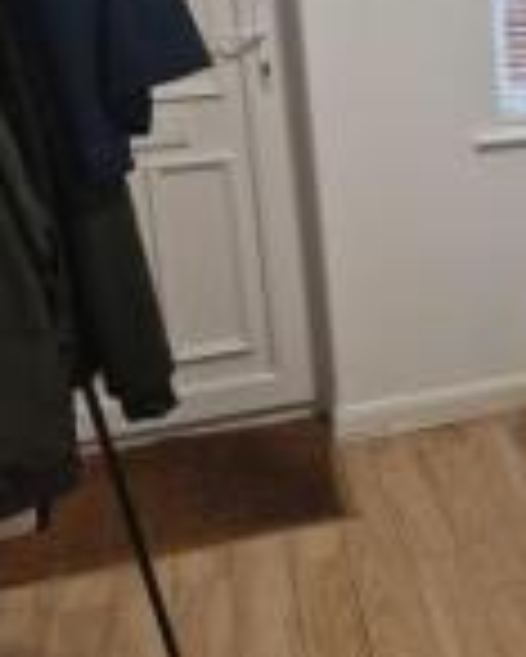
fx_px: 1302
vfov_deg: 27.9
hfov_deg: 20.4
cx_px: 724
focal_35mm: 67
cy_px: 160
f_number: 1.8
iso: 200
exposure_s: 1/100
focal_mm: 5.4
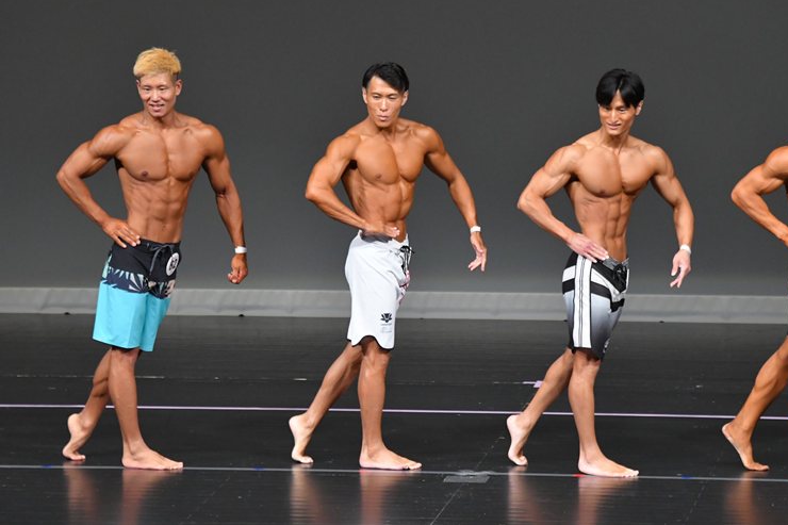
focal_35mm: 314
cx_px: 396
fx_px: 6871
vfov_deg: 4.4
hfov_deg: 6.6
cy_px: 251
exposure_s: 1/400
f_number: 5.6
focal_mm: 200
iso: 4000
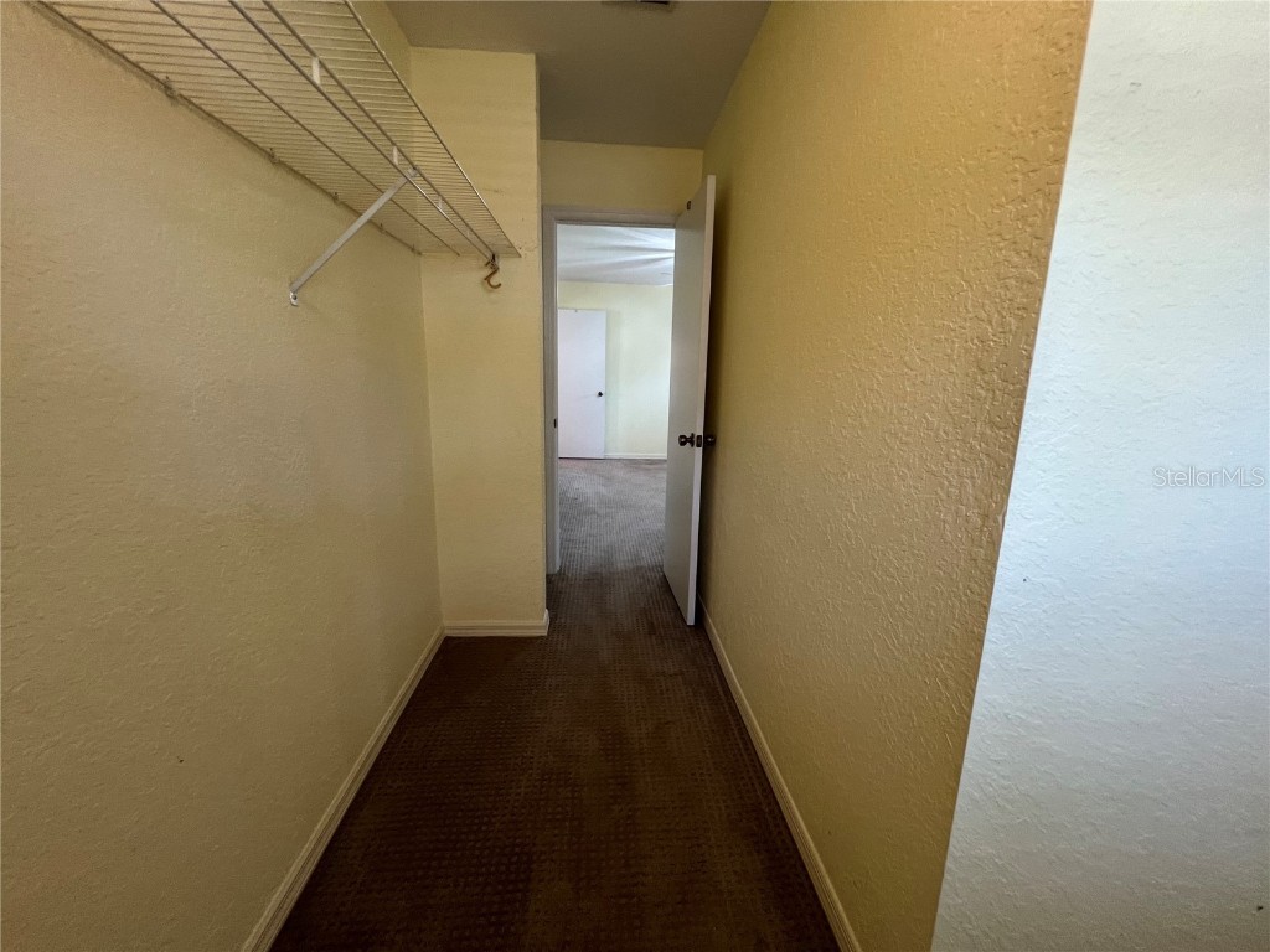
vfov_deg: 89.9
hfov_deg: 106.2
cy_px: 476
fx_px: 477
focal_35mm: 13
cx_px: 635
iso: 160
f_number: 1.8
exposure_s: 1/60
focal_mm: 1.57
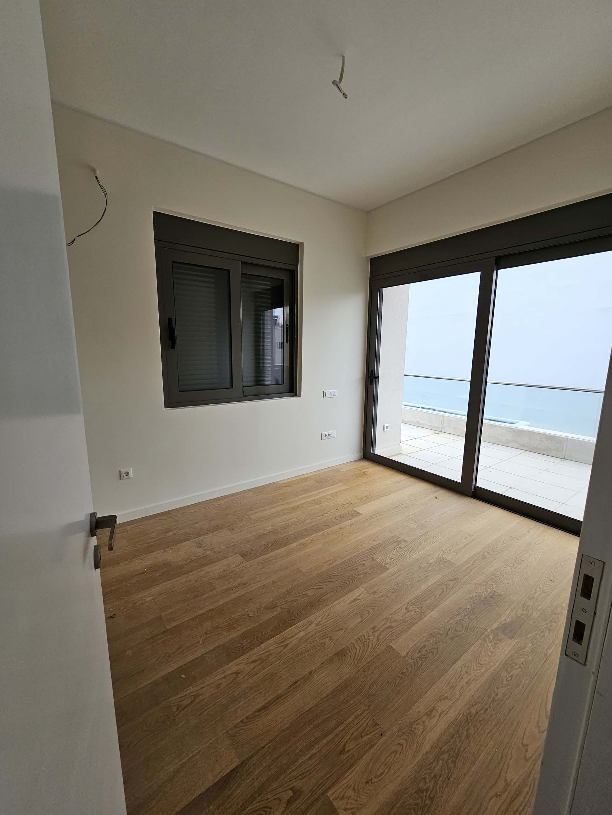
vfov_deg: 106.2
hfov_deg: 89.9
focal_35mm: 13
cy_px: 408
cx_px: 306
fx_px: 306
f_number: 2.2
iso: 200
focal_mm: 2.2
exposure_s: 1/359
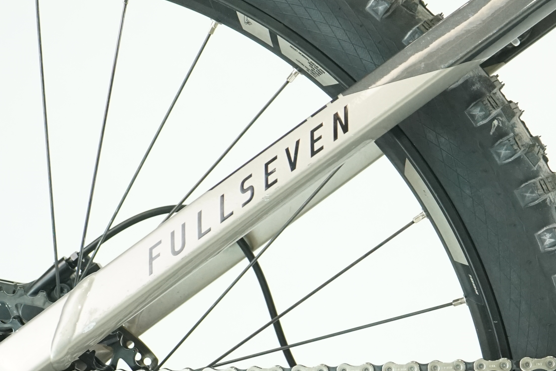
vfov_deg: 9.6
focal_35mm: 142
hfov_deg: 14.3
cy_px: 351
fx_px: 2193
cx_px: 491
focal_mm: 53
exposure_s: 1/200
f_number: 5.6
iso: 2500
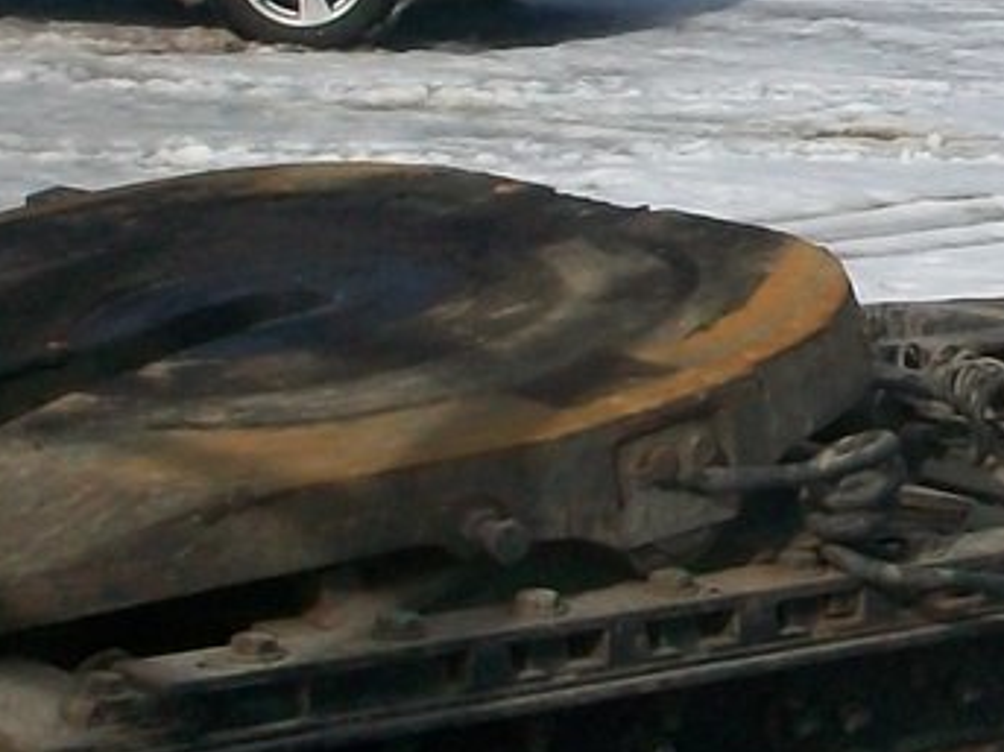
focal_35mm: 150
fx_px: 4349
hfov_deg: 12.8
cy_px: -34
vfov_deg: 9.8
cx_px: 1298
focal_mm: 5.7
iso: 80
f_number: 5.5
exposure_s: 1/800
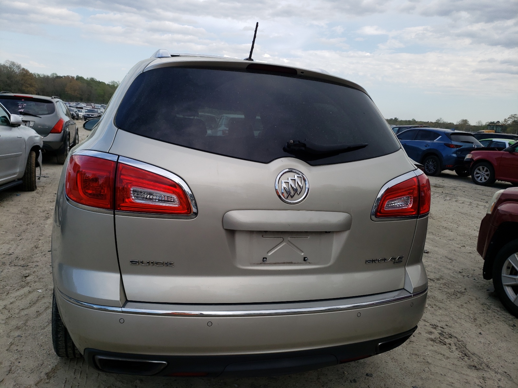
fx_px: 389
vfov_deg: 53.1
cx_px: 259
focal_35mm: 26
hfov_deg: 67.3
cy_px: 194
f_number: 1.5
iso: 50
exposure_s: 1/1250
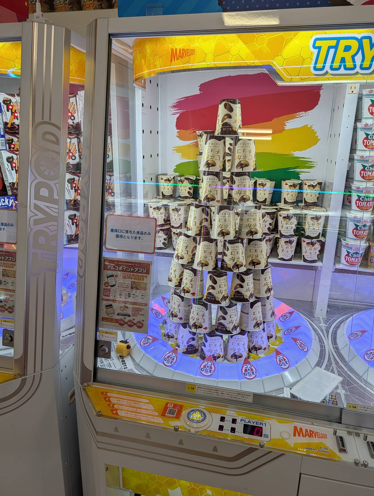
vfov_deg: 71.5
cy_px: 248
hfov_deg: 56.9
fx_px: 345
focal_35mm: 24
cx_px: 187
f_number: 1.68
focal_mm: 6.9
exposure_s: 1/929
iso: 21
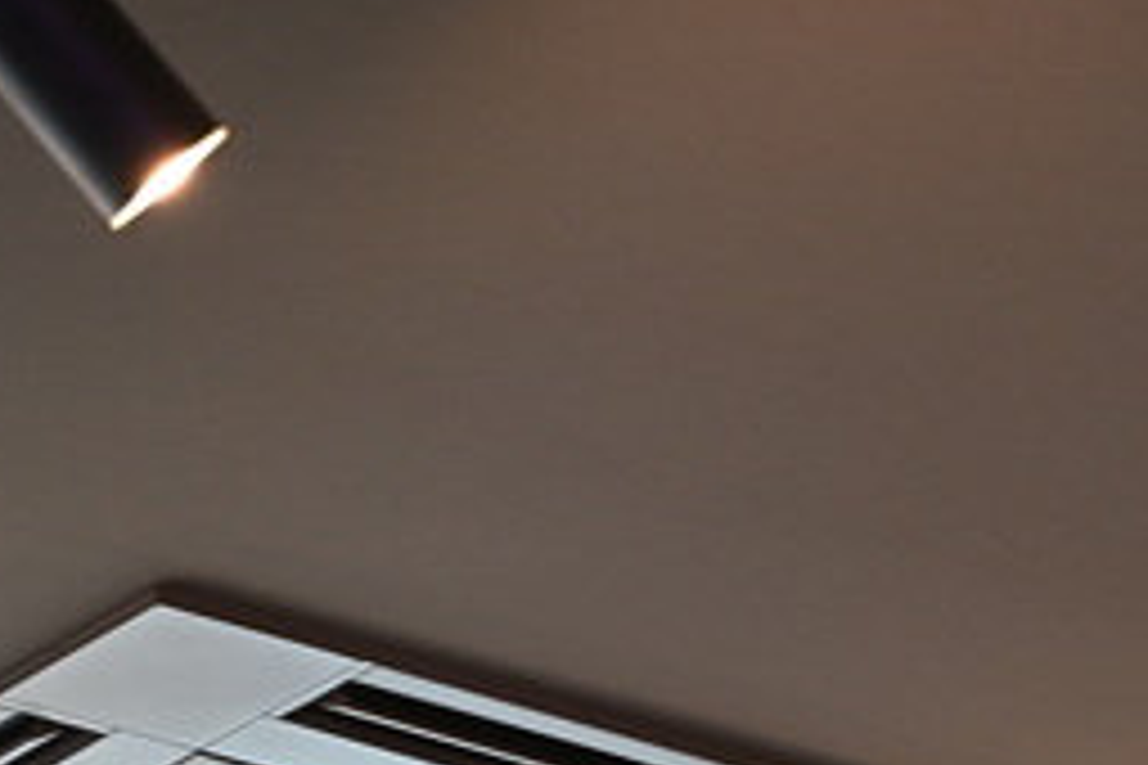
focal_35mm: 194
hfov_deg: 10.3
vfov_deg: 7.0
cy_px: 862
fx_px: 6186
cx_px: -468
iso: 1600
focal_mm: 66
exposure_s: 1/100
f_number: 4.5
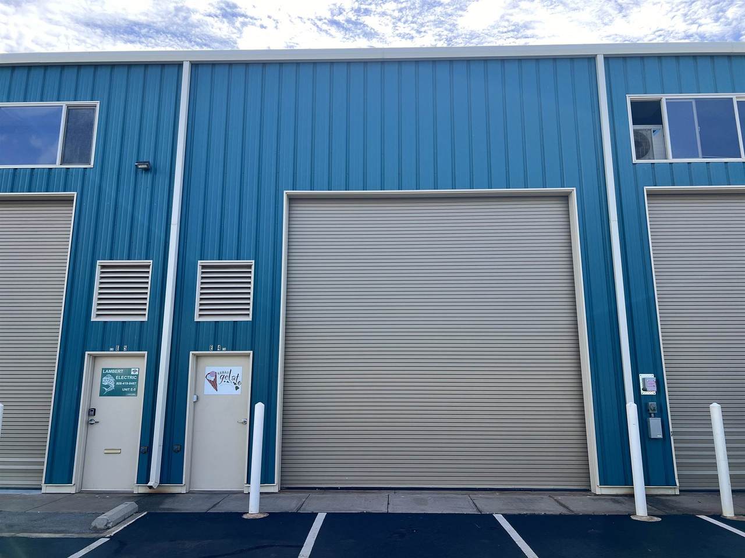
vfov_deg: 53.1
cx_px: 372
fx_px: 560
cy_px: 279
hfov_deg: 67.3
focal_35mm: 26
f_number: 1.5
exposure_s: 1/1553
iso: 50
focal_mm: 5.7
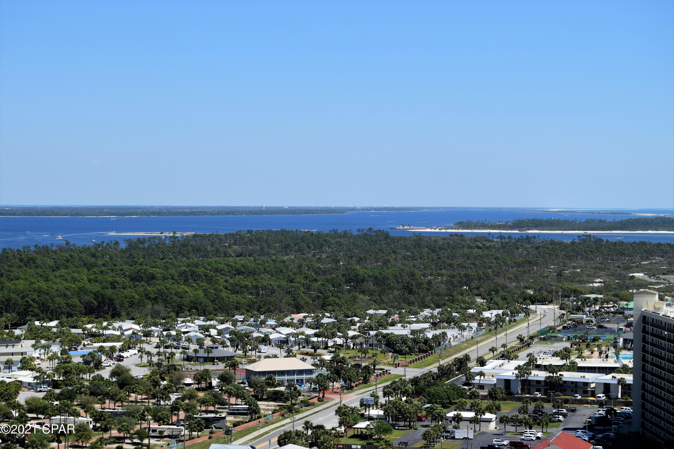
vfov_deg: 16.6
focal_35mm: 82
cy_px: 224
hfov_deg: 24.6
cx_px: 337
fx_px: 1544
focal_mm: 55
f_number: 11
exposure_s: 1/500
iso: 200
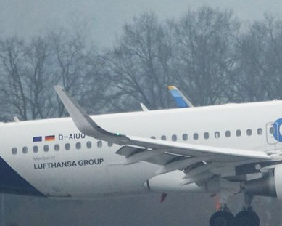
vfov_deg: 0.9
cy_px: 145
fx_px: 14510
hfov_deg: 1.1
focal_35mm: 1739
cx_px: 208
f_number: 4
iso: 320
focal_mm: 220
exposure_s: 1/1000
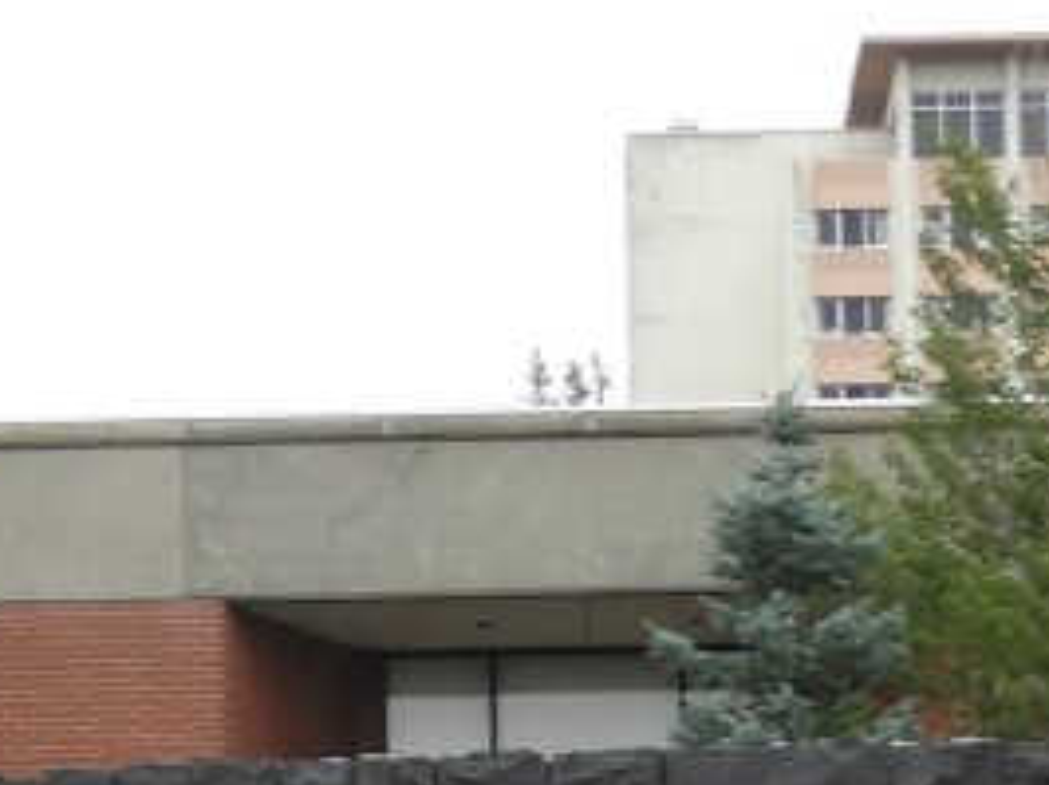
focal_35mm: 244
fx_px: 7387
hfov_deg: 8.1
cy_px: 1290
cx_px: 383
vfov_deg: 6.0
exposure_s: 1/60
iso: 100
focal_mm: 8.1
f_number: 4
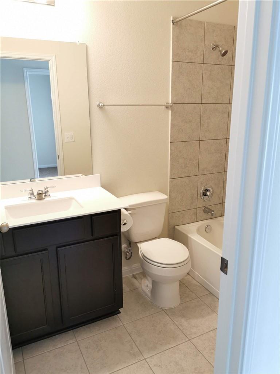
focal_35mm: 27
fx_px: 291
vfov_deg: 65.3
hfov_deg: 51.4
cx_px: 140
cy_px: 187
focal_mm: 5.56
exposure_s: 1/60
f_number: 1.6
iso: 200
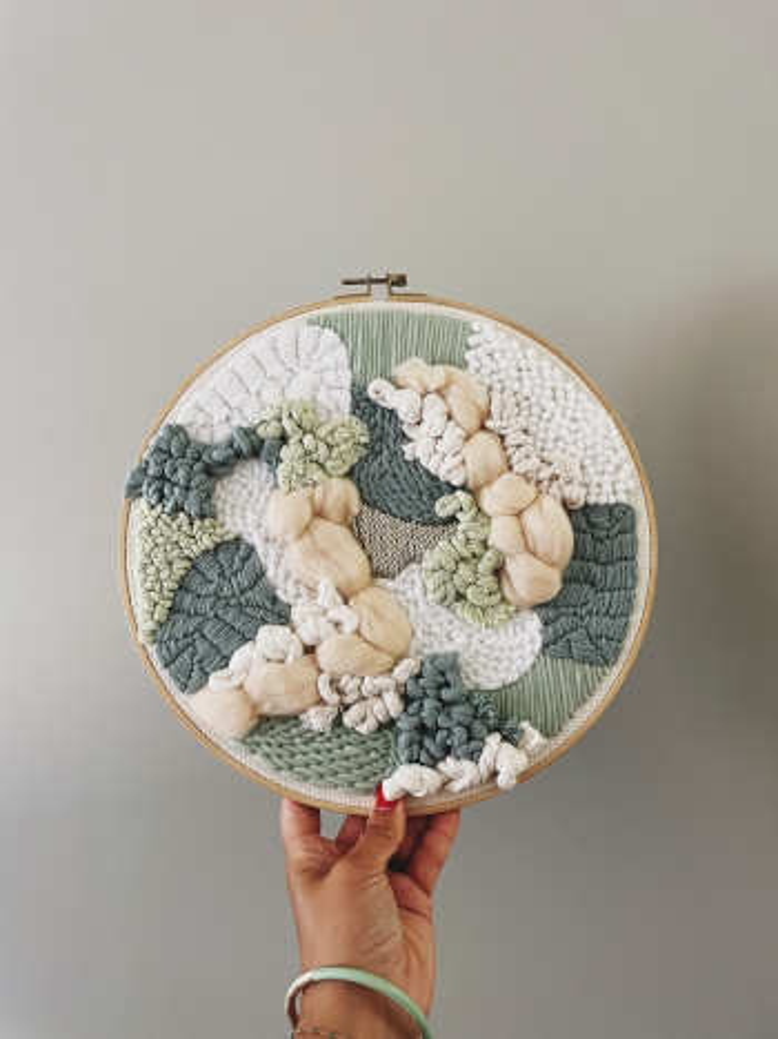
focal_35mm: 26
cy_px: 520
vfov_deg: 67.3
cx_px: 389
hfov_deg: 53.0
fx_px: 779
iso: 125
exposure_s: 1/76
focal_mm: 4.2
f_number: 1.6
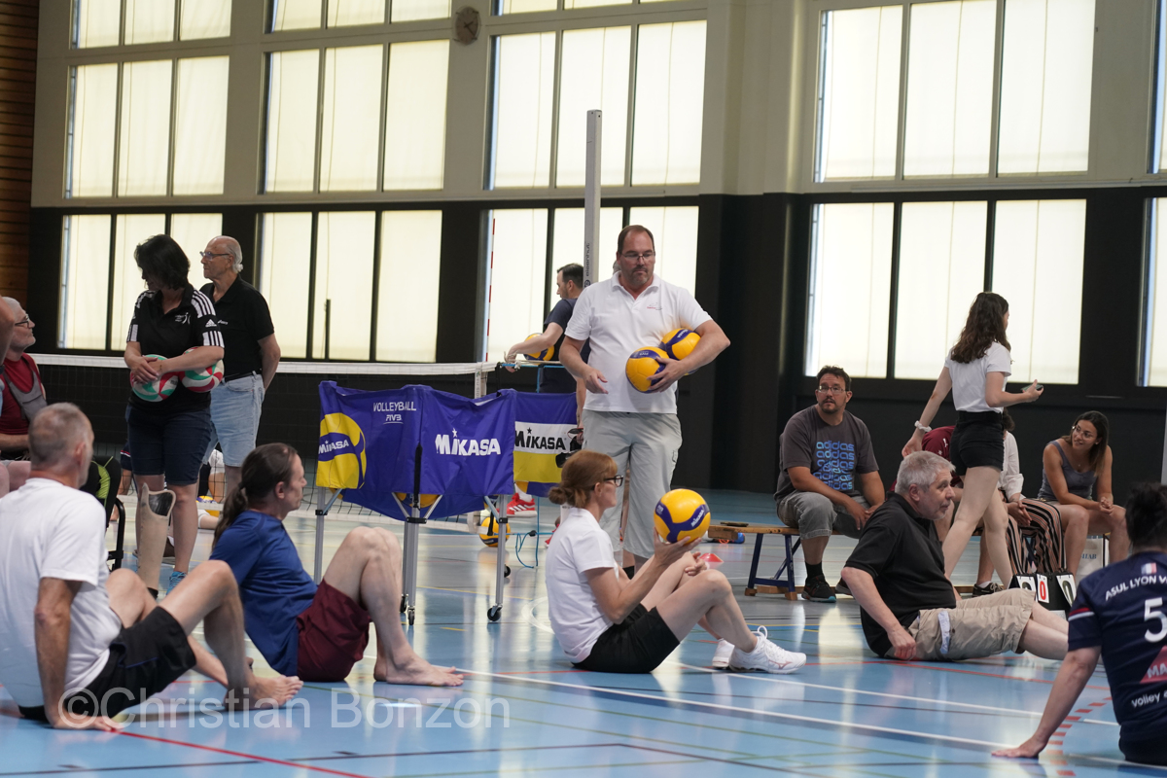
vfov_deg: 13.0
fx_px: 3403
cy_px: 389
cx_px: 584
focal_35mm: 105
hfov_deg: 19.5
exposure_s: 1/250
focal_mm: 105
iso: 2500
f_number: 4
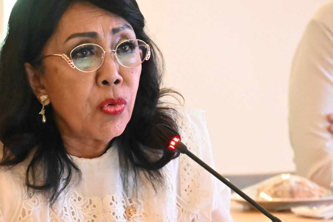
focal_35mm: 547
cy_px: 196
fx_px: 5061
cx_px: 154
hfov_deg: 3.8
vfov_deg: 2.5
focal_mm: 170
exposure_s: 1/125
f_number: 5.6
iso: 12800
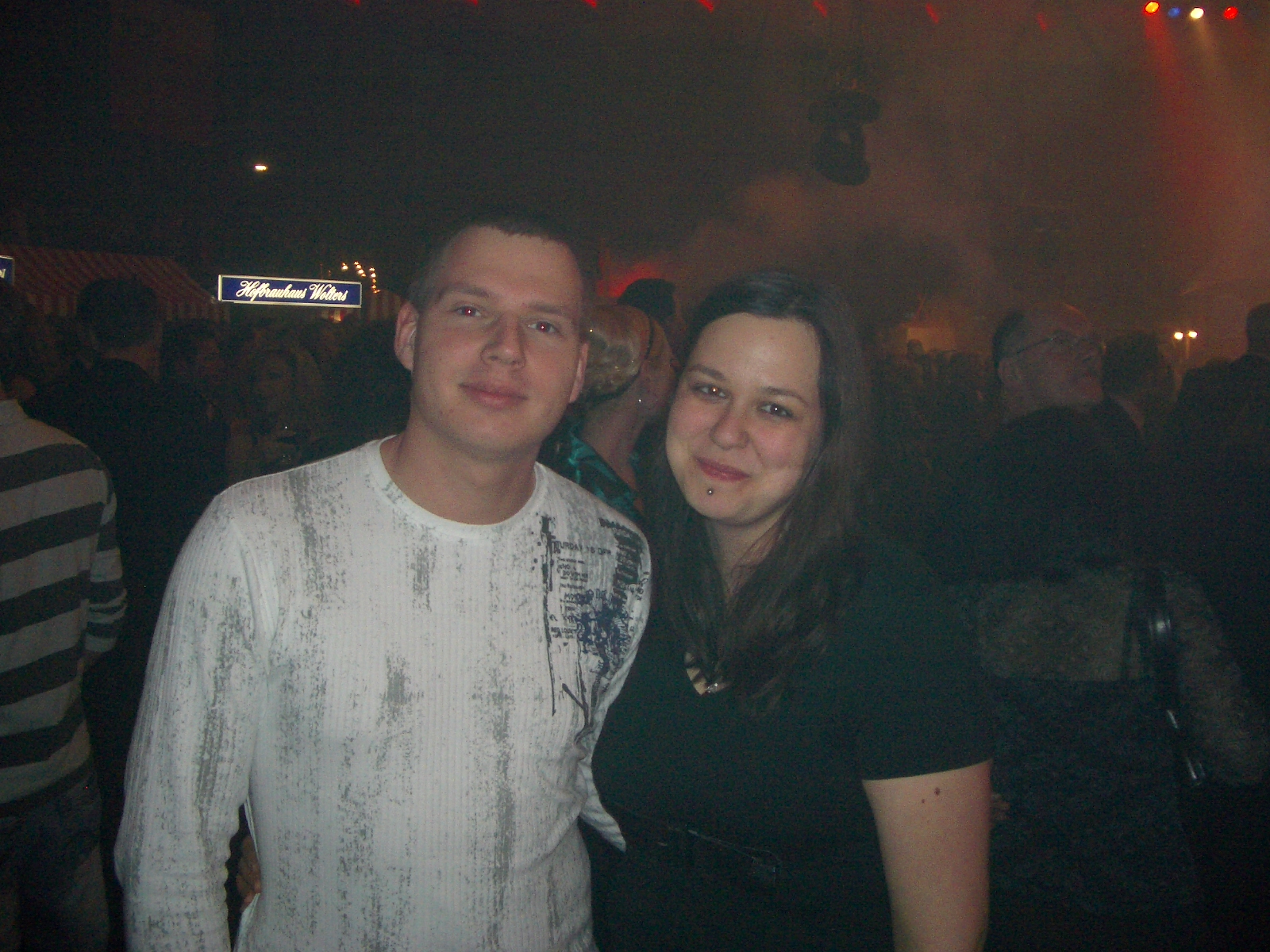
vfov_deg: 40.7
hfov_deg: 52.6
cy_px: 476
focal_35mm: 35
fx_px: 1284
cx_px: 635
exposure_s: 1/60
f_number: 2.6
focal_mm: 5.8
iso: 200
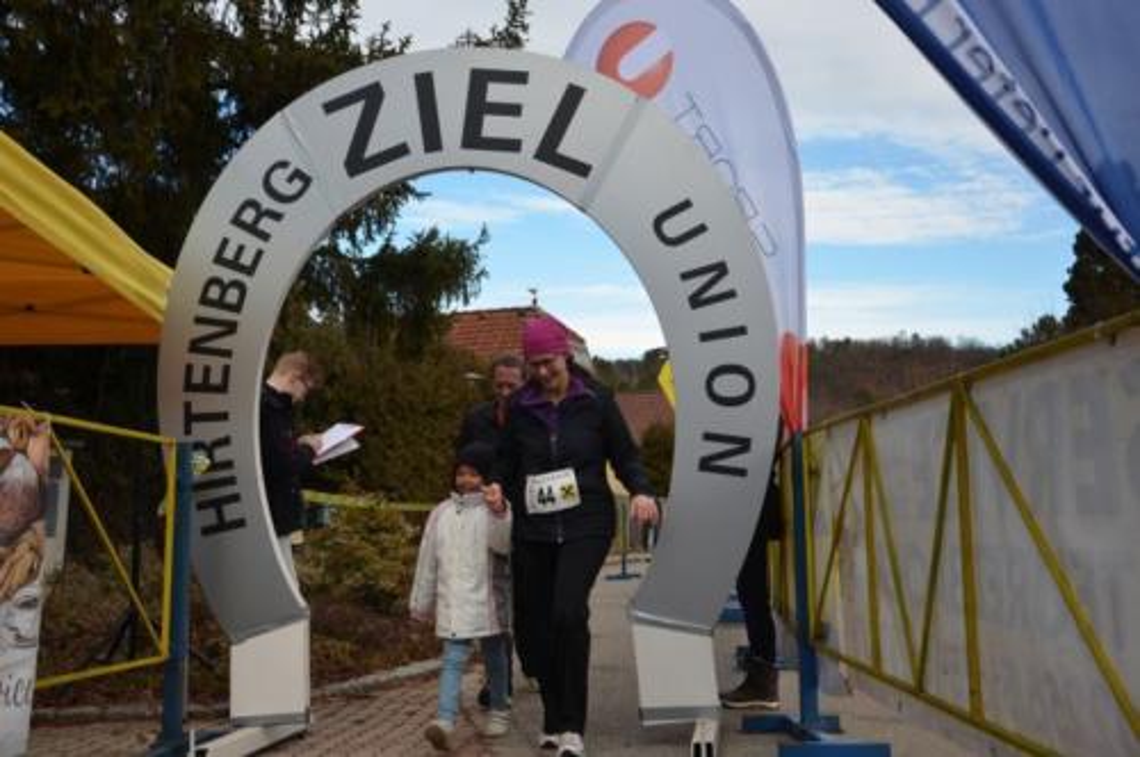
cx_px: 570
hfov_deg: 46.5
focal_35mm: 42
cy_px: 378
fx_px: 1328
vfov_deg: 31.8
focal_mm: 28
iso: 400
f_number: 4.8
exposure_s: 1/1000
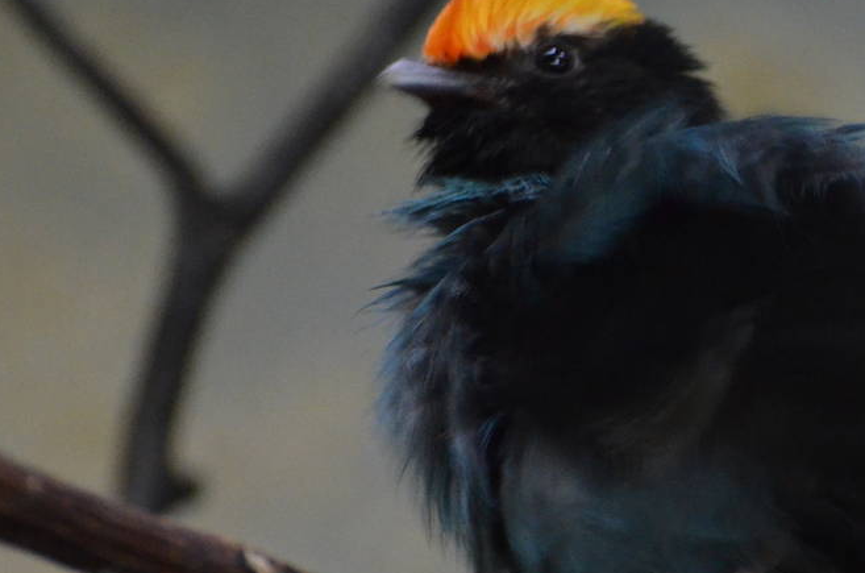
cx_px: 877
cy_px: 332
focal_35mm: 658
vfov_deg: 2.1
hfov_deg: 3.1
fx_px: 15776
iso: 3200
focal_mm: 180
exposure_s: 1/60
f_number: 5
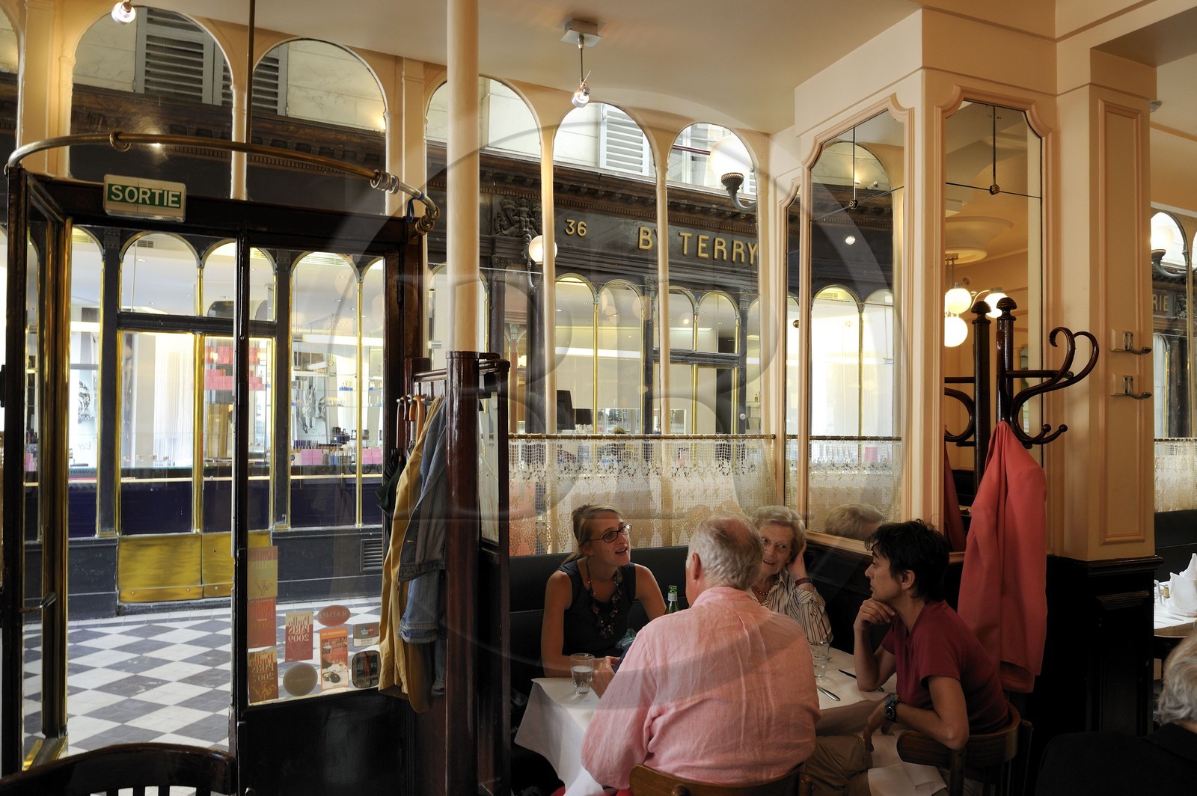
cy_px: 398
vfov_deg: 53.1
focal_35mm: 24
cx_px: 598
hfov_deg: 73.8
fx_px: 797
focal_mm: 24
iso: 400
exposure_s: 1/20
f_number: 7.1
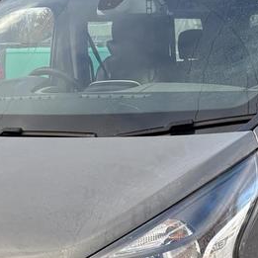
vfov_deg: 21.2
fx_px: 666
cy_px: 252
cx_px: 106
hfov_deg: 21.9
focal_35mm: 79
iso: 50
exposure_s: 1/329
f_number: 1.6
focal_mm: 5.96
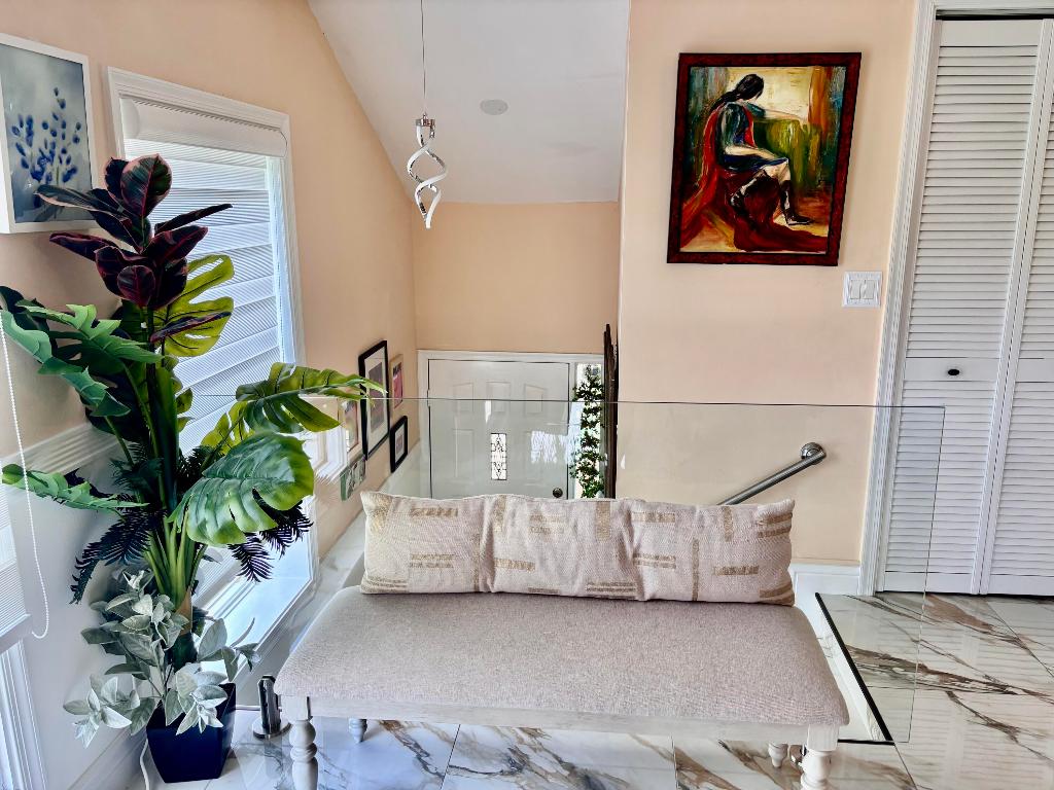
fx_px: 792
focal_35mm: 26
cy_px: 395
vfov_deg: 53.1
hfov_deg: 67.3
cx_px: 527
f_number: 1.6
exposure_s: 1/120
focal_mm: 5.96
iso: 100
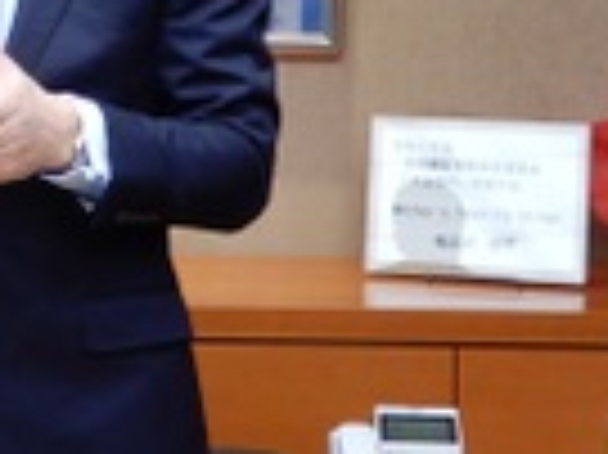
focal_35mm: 149
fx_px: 2615
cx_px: -225
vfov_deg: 9.9
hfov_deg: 12.8
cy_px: 4
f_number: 4
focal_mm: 7.5
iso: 220
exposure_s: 1/30
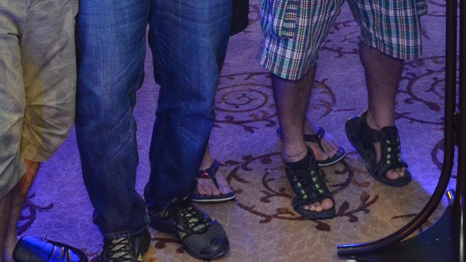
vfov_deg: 12.2
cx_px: 347
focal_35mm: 90
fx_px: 1112
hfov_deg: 23.4
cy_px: -223
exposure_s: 1/60
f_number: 5.6
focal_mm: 18
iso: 800
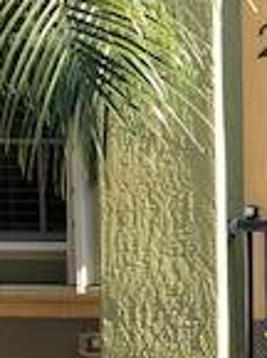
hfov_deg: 11.1
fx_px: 1281
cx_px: 472
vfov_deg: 15.8
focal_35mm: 124
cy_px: 299
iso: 20
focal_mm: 4
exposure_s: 1/211
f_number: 1.8
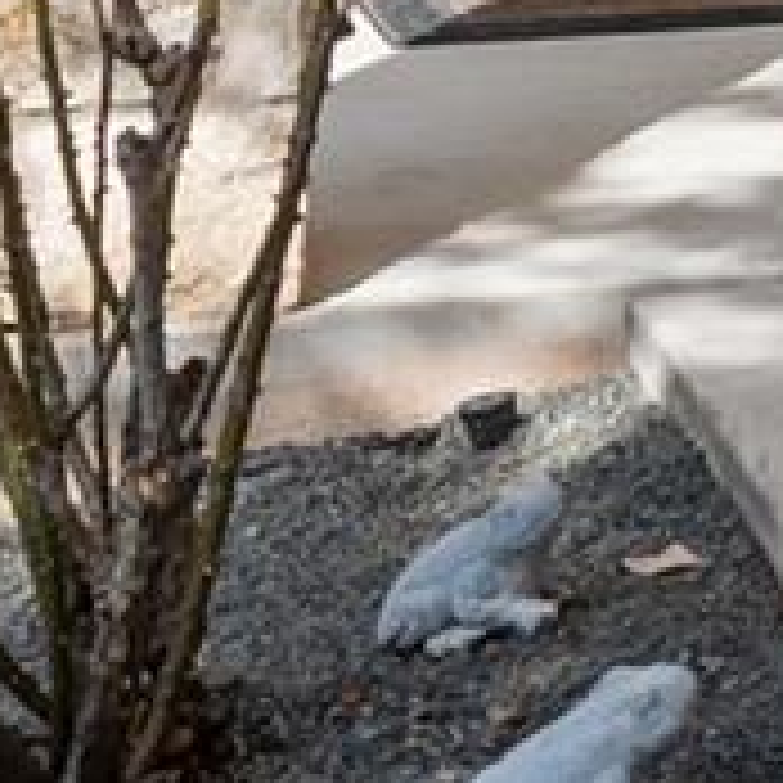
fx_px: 4606
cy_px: -513
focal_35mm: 180
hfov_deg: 7.7
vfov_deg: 9.4
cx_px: 2790
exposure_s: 1/200
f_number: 8
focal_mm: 18
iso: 400
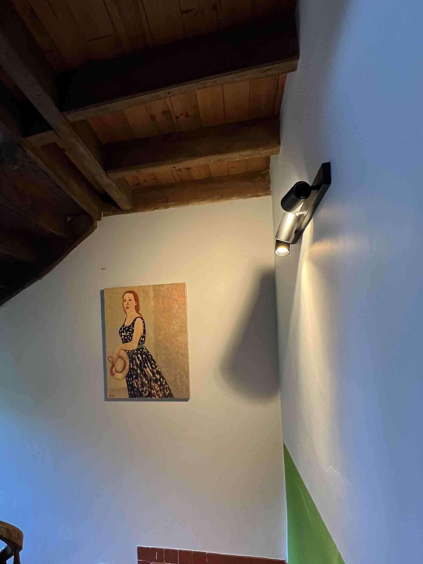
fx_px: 342
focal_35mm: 21
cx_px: 145
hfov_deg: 62.0
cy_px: 343
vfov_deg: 77.9
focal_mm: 1.57
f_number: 1.8
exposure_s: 1/50
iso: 200
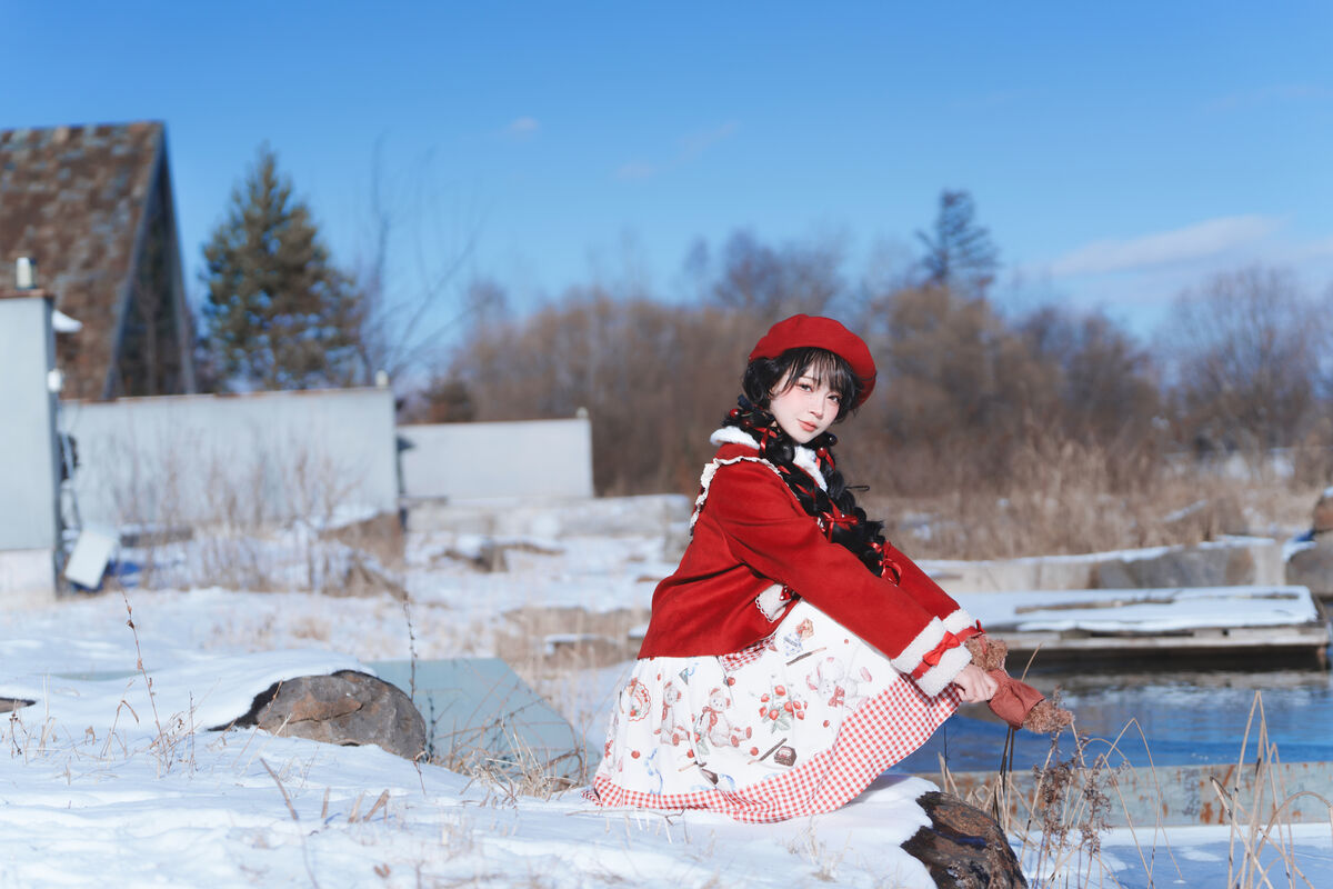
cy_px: 444
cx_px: 666
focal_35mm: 59
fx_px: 2184
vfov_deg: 23.0
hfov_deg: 33.9
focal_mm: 59
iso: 100
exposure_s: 1/5000
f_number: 2.2
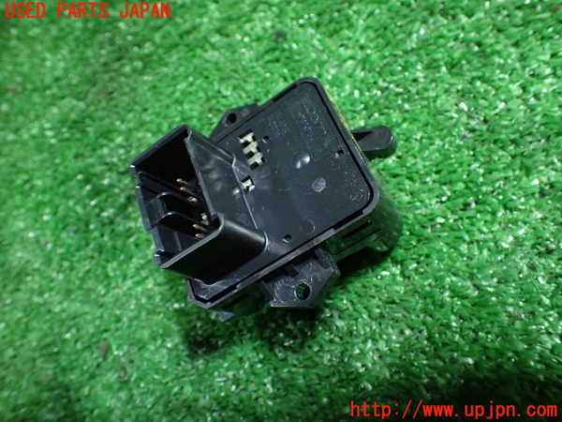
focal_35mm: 30
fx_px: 487
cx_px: 281
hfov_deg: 60.0
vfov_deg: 46.8
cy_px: 211
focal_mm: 5.4
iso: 800
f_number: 2.3
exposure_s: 1/50
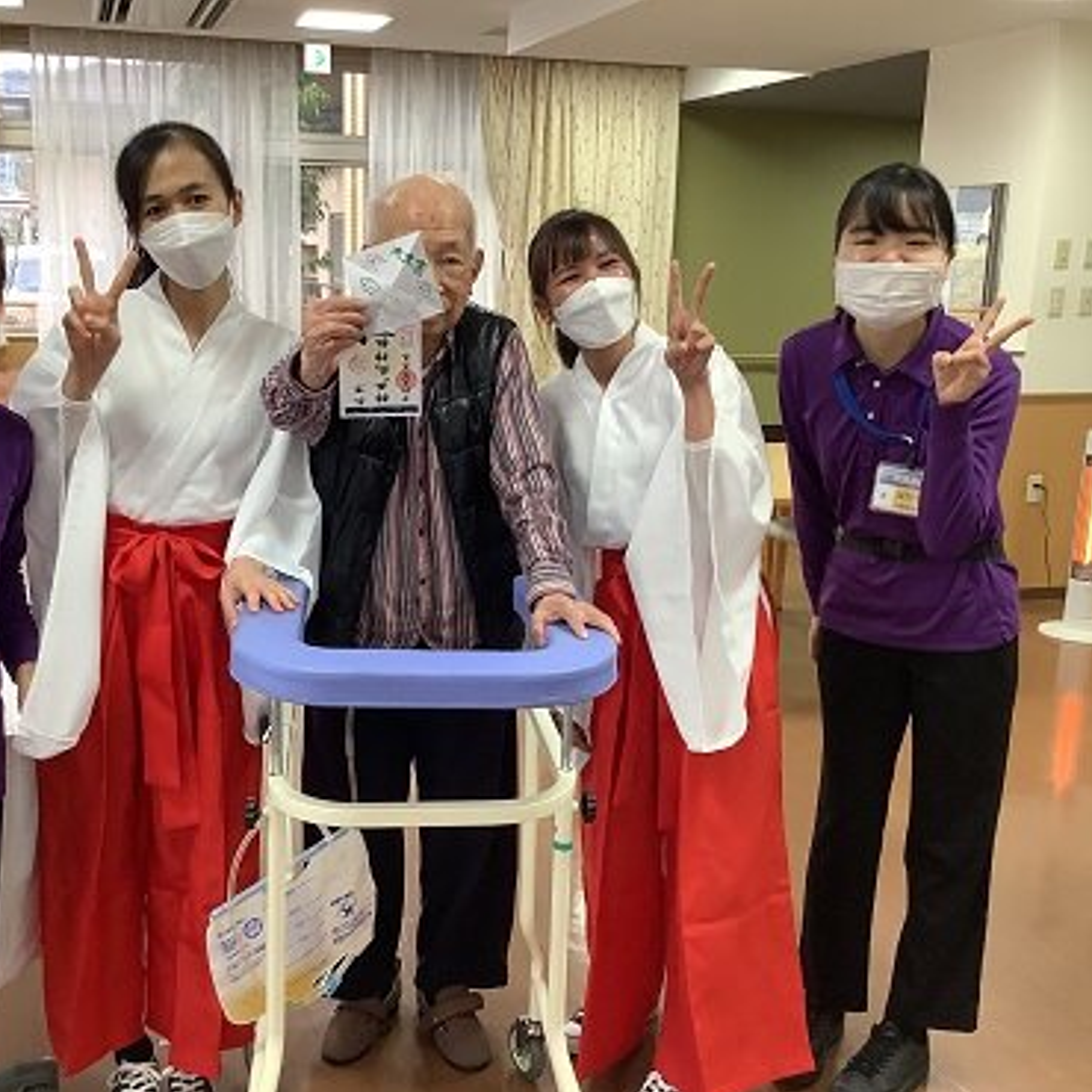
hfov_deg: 44.8
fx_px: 1321
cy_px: 550
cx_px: 460
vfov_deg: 44.9
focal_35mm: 37
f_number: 2.4
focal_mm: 3.3
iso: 64
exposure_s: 1/60
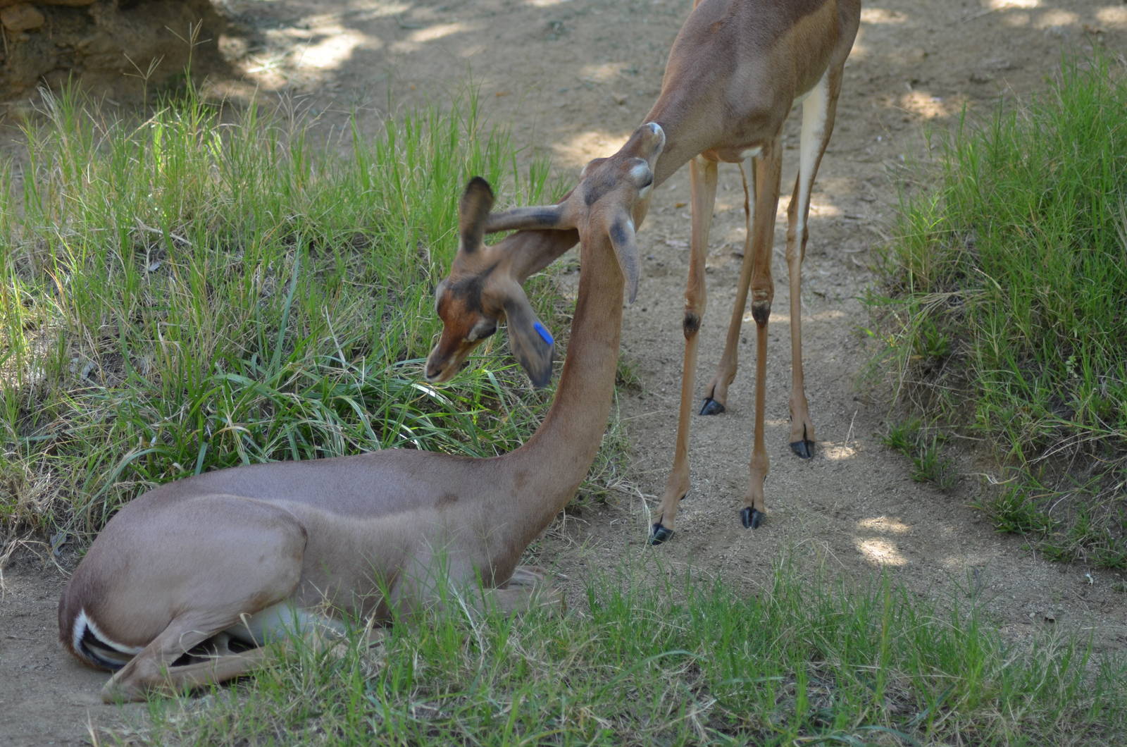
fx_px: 4593
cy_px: 374
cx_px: 564
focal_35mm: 147
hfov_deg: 14.0
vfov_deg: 9.3
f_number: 4
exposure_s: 1/250
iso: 400
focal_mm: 98
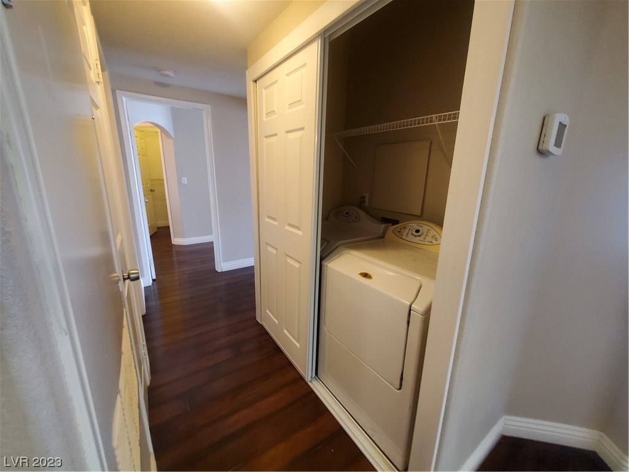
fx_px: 236
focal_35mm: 13
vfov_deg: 89.9
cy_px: 236
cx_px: 314
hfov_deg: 106.2
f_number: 2.2
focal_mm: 1.8
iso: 500
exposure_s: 1/60
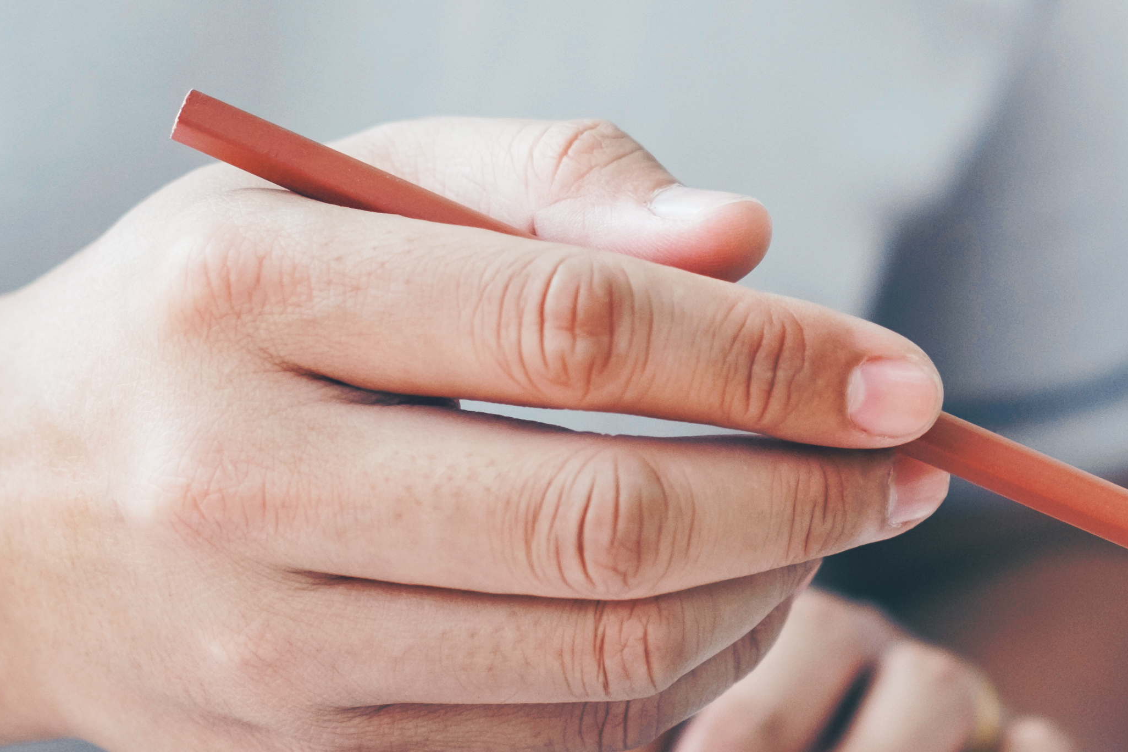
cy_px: 220
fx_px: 4856
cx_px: 1135
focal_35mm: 155
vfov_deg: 8.8
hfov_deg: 13.1
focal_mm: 35
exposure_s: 1/800
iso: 200
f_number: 2
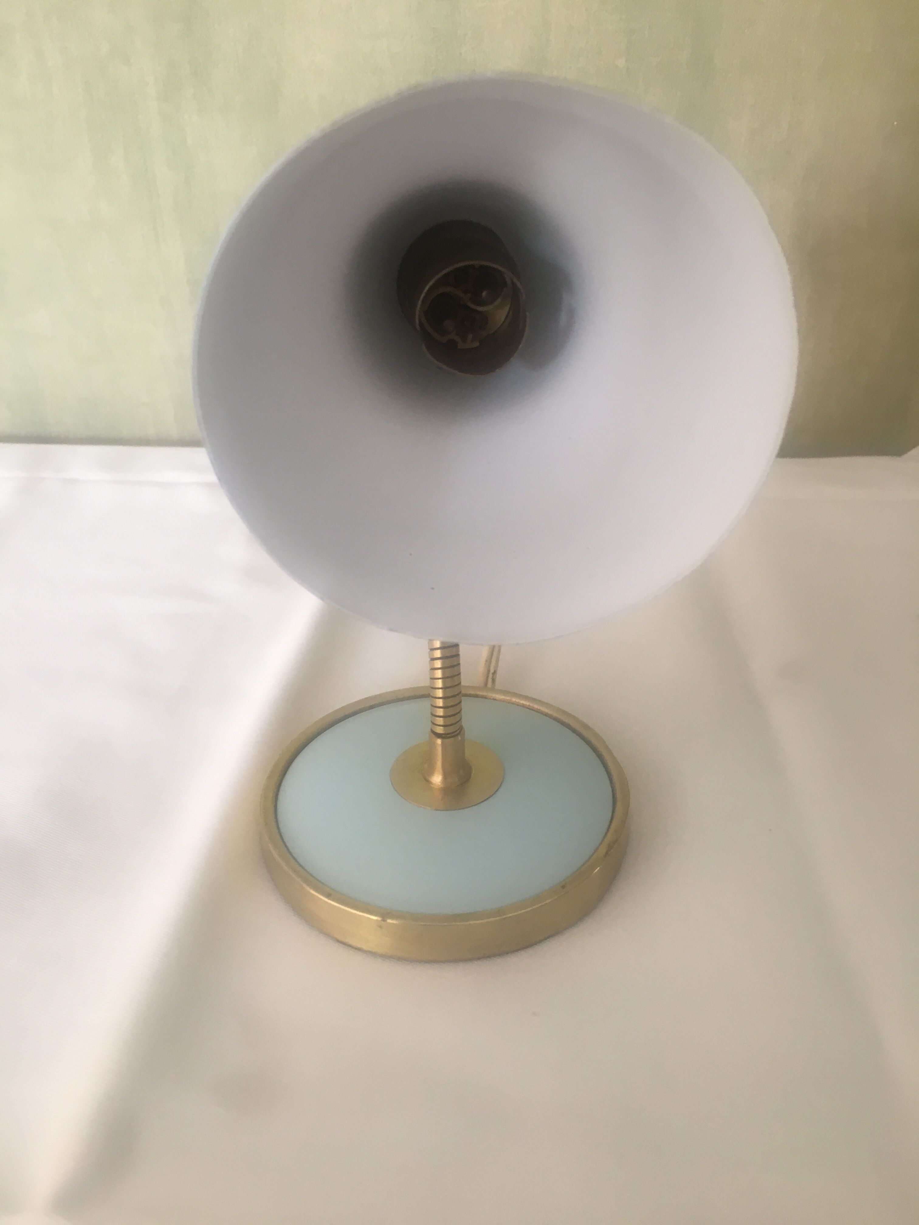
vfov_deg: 61.7
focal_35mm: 29
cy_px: 612
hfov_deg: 48.2
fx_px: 1027
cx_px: 460
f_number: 2.2
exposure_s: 1/33
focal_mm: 4.15
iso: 64
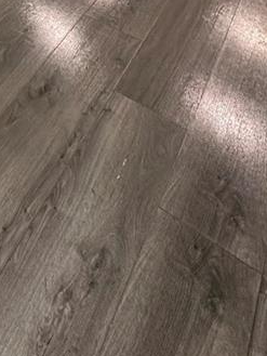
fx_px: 524
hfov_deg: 23.4
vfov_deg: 23.1
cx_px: -125
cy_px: -262
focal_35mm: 51
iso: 250
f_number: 2.2
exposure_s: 1/120
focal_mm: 2.22
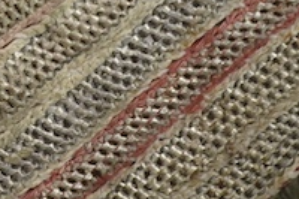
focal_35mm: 203
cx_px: -121
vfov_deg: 6.5
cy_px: -242
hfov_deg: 9.9
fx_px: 1685
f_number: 4.5
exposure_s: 1/125
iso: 1250
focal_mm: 30
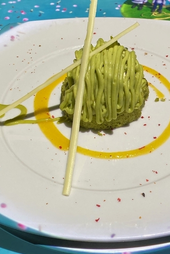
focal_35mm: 58
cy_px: 68
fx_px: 411
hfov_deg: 23.4
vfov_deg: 33.9
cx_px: 103
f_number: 1.8
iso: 64
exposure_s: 1/120
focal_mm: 4.25
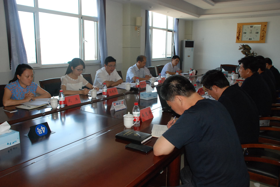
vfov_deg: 43.7
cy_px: 94
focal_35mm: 30
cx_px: 140
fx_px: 234
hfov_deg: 61.9
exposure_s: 1/200
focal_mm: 20
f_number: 5
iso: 1000
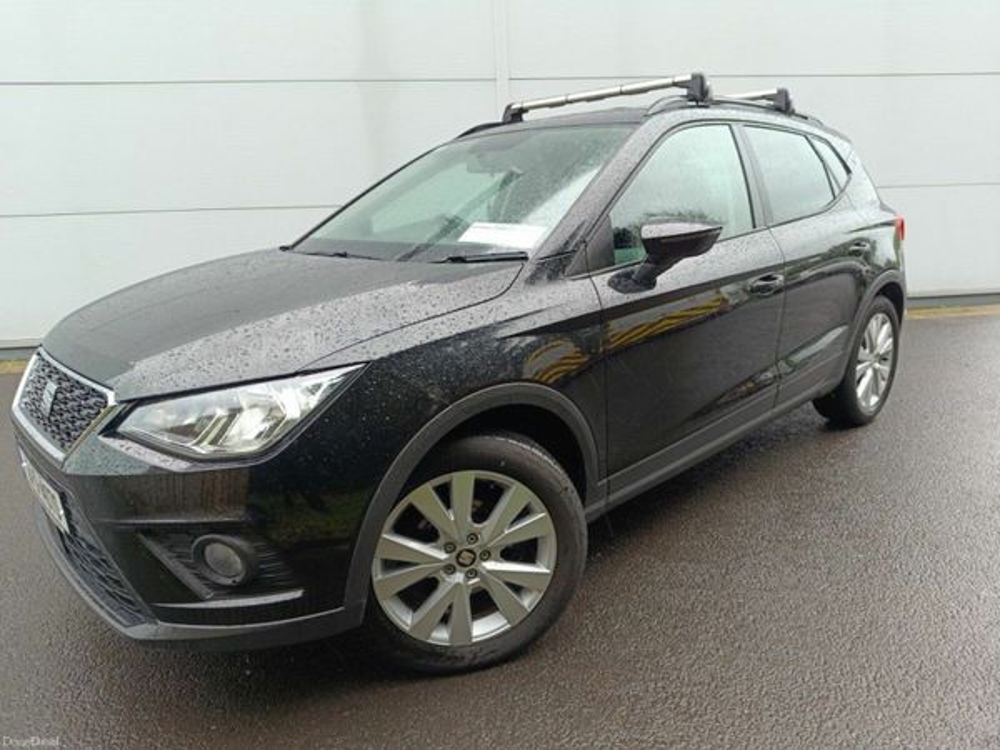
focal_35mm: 24
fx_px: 693
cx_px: 500
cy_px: 375
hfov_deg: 71.6
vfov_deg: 56.8
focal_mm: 5.59
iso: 61
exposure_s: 1/102
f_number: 1.88
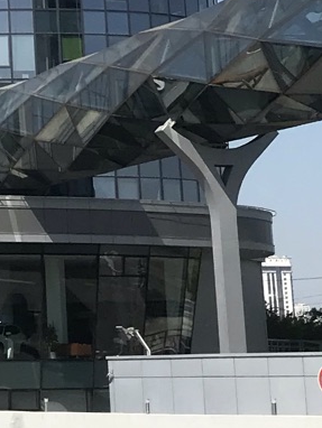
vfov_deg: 12.6
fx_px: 1858
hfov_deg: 9.5
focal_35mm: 150
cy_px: -176
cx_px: -202
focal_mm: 3.99
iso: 20
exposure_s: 1/3546
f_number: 1.8
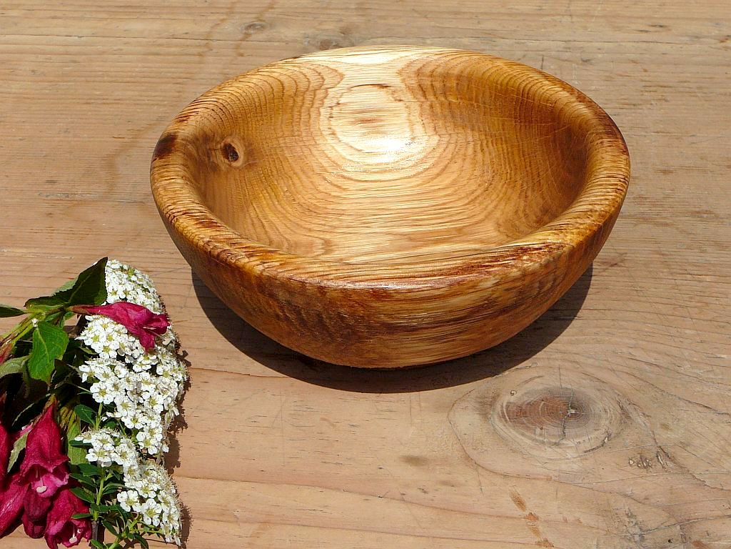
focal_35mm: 47
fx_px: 993
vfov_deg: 30.9
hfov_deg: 40.4
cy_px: 274
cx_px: 366
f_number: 5.6
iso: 100
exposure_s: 1/800
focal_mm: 7
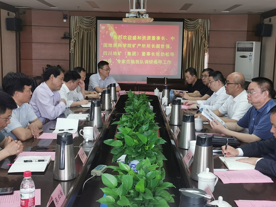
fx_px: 367
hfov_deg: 41.2
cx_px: 138
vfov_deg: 31.5
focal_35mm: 46
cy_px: 104
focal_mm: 5.56
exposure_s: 1/60
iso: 125
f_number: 1.6
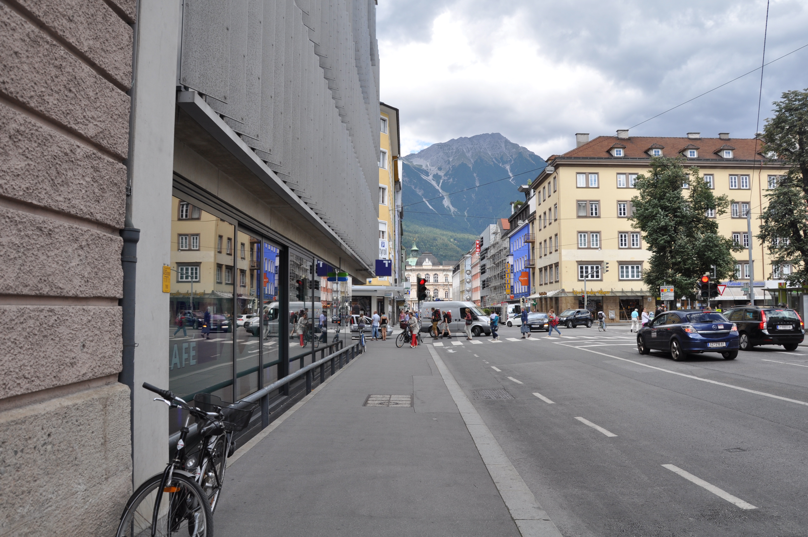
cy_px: 268
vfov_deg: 47.8
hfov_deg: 67.4
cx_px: 404
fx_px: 605
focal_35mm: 27
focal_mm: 18
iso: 200
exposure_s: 1/250
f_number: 8
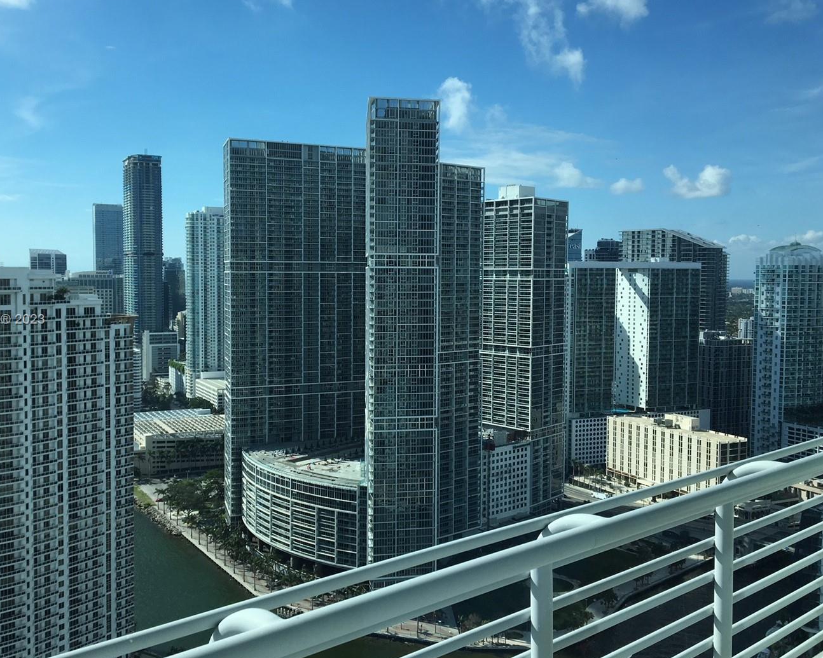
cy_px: 320
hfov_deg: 51.3
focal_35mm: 35
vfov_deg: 42.2
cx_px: 350
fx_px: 852
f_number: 2.2
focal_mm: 4.15
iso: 25
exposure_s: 1/1570
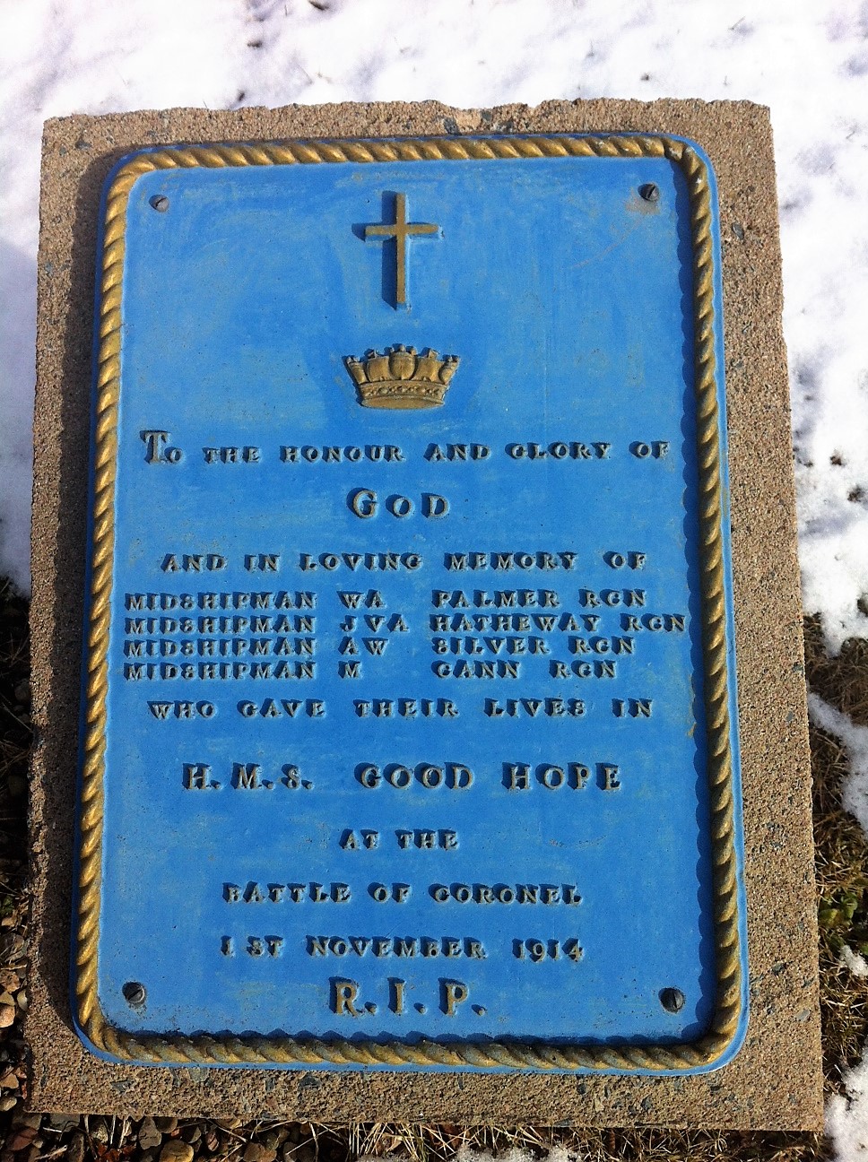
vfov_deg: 52.7
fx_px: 1173
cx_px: 434
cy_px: 581
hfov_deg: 40.6
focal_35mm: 35
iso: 80
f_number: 2.8
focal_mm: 3.85
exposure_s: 1/1436
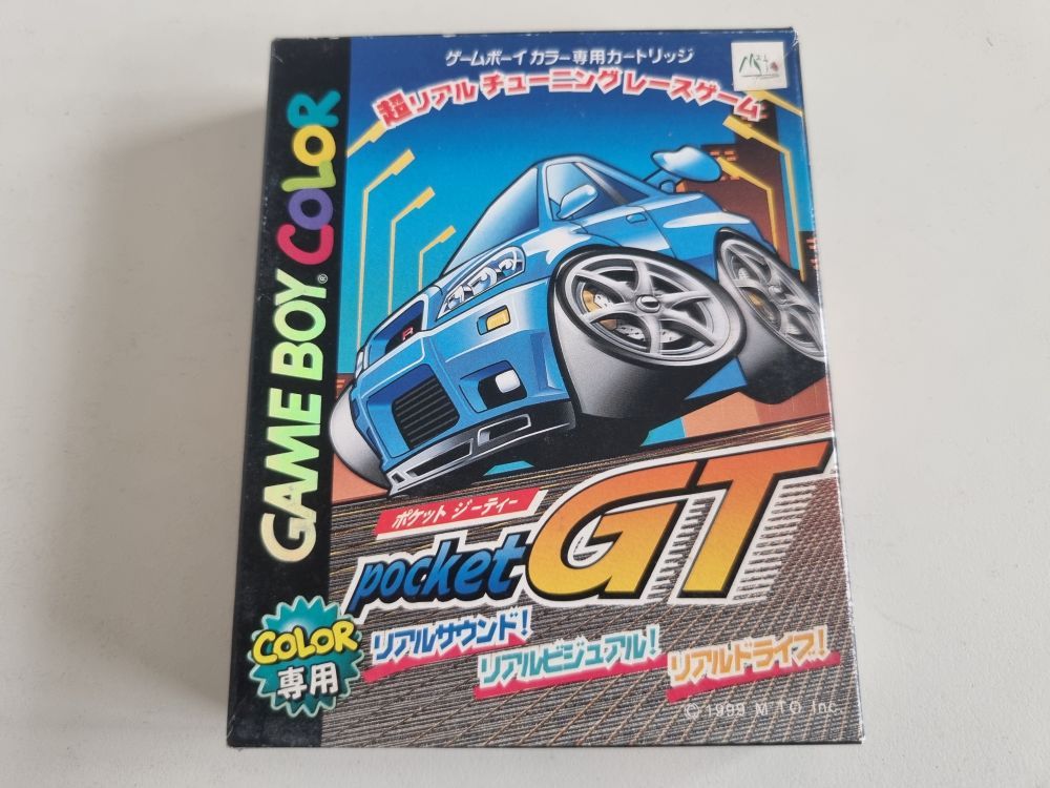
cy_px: 394
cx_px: 525
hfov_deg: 67.3
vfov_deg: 53.1
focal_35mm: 26
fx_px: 789
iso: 200
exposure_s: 1/100
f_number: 1.8
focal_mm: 5.4
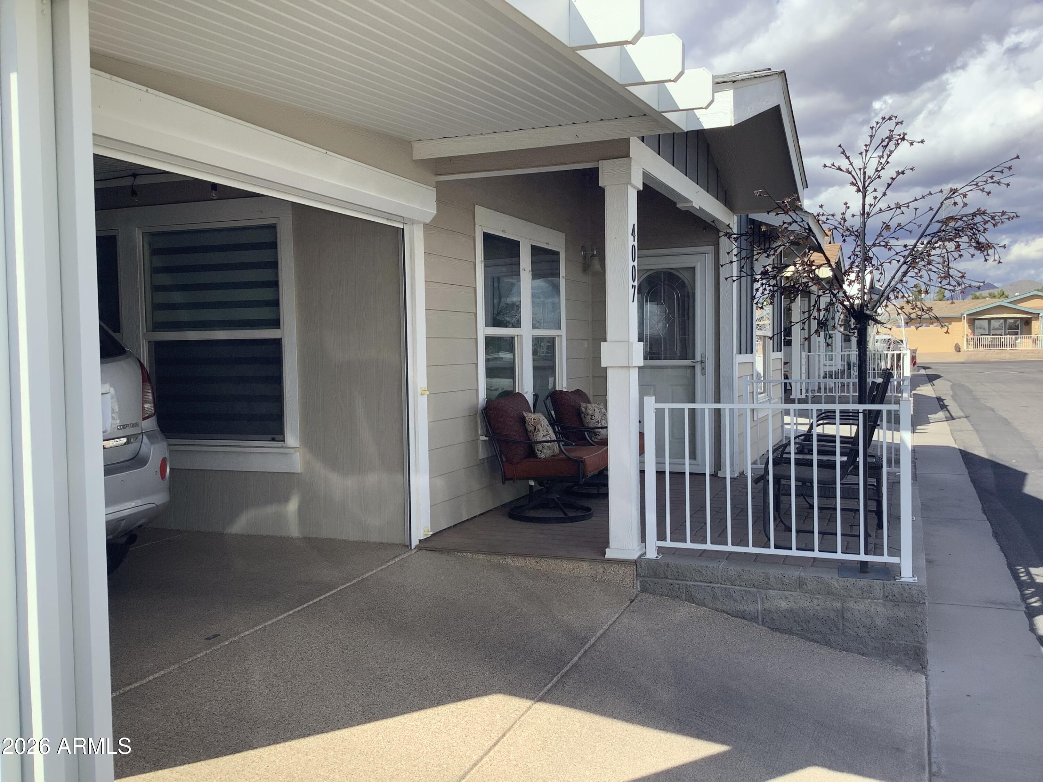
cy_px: 391
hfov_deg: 58.4
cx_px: 522
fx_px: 934
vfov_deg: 45.4
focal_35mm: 31
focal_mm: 3.3
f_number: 2.4
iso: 25
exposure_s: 1/641
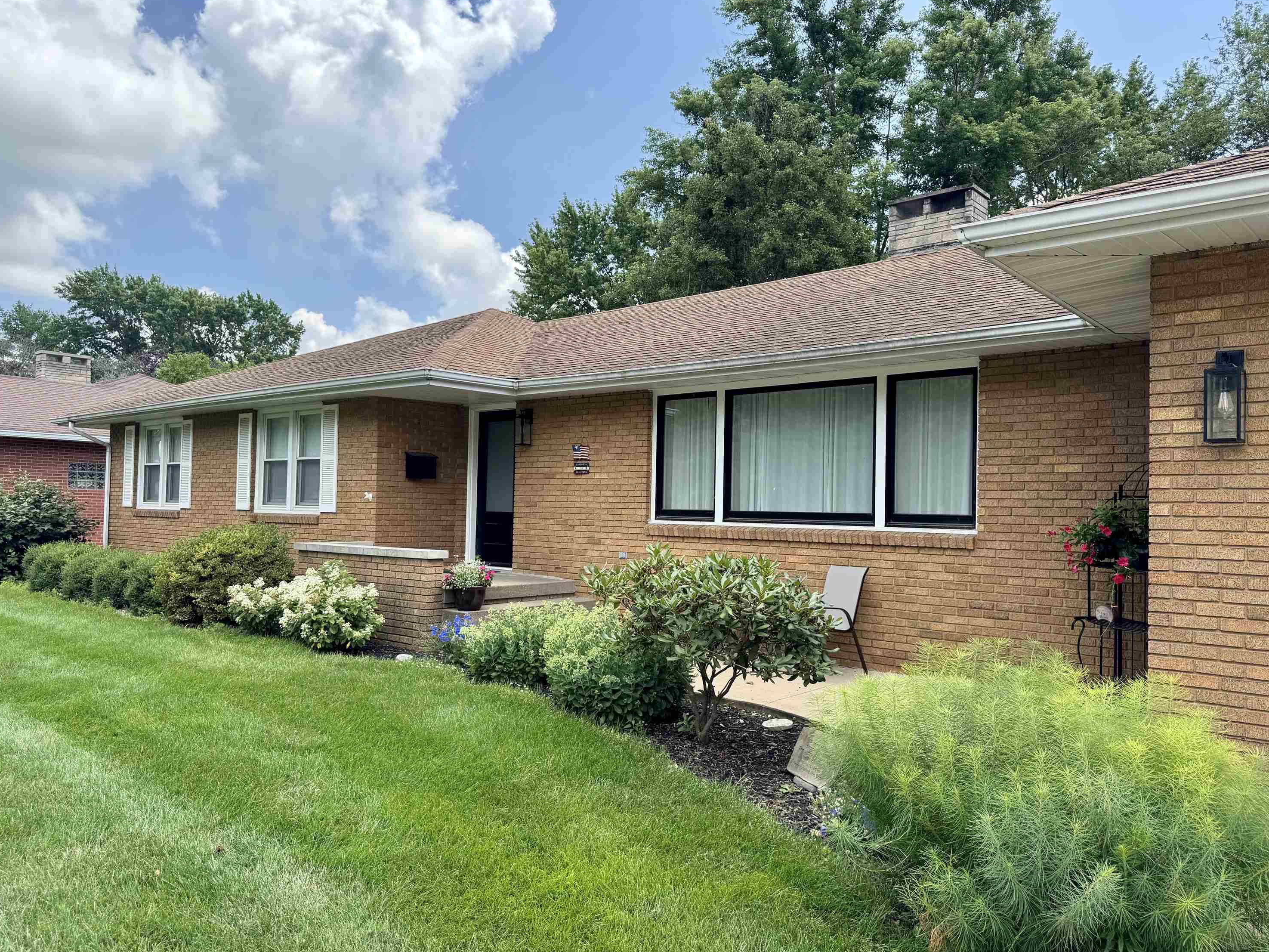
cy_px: 490
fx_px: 917
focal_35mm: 25
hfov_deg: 69.4
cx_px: 636
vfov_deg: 54.9
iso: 80
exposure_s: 1/1366
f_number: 1.78
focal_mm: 6.76
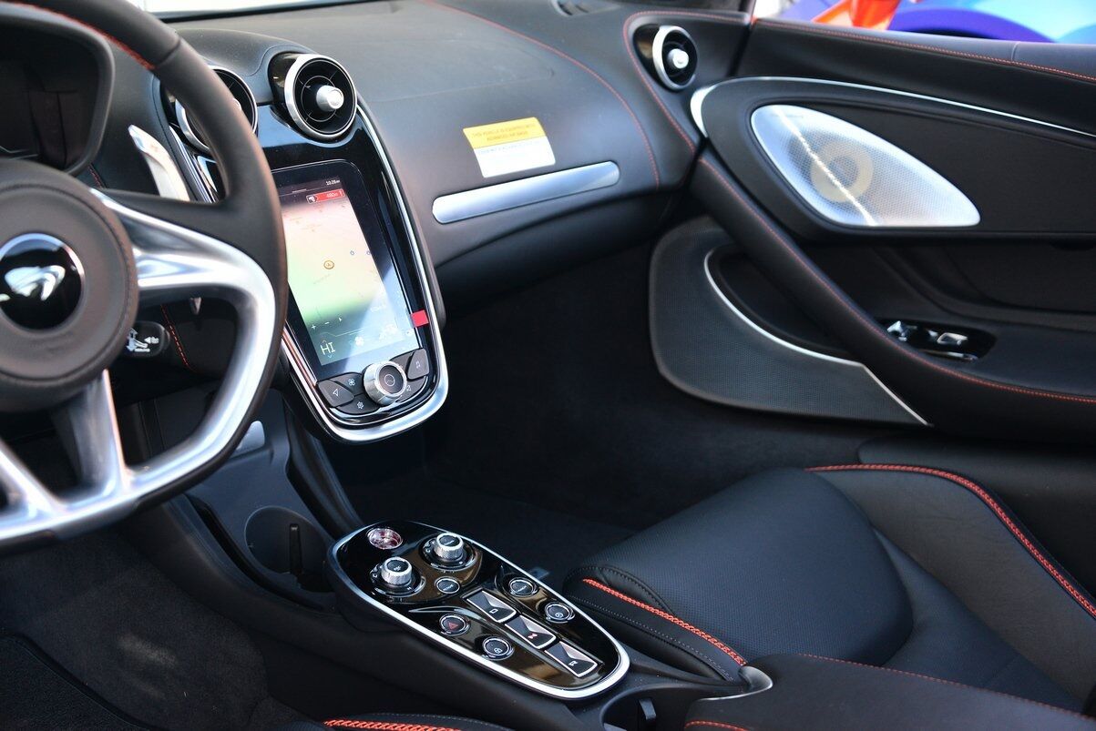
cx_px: 548
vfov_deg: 30.5
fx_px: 1340
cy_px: 366
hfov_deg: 44.5
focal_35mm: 44
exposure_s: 1/60
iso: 640
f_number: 4.2
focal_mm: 44
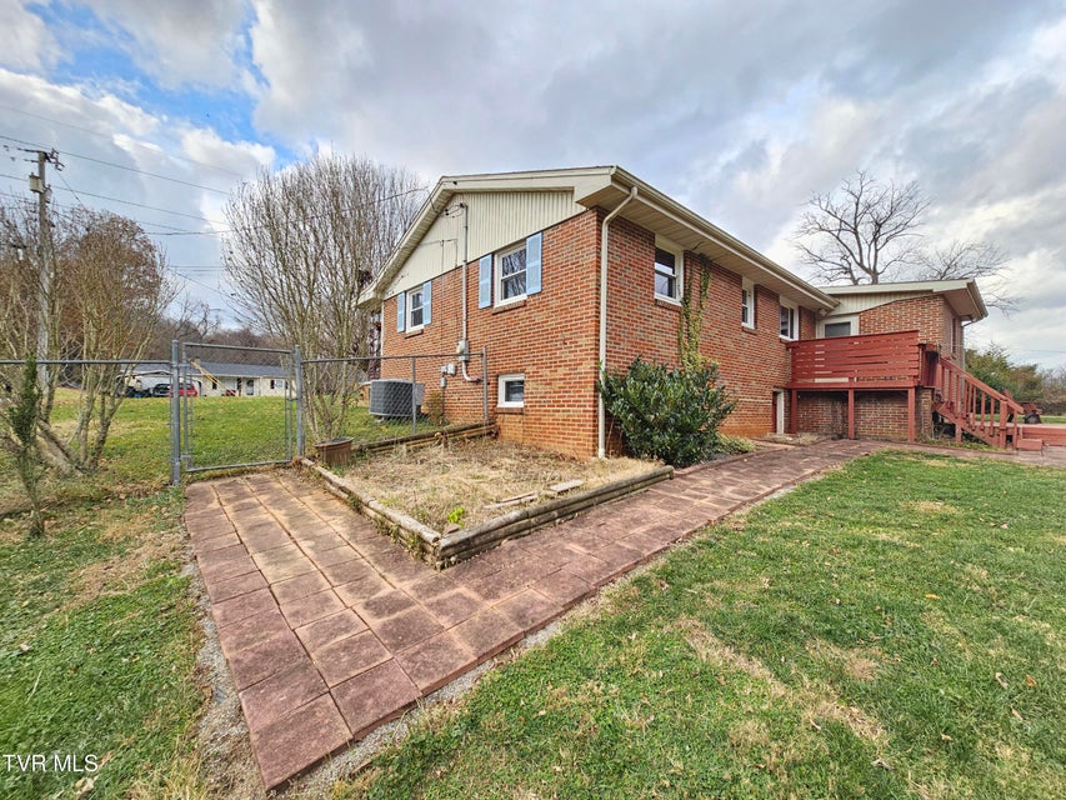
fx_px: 400
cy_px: 400
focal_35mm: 13
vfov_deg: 89.9
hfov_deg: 106.2
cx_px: 533
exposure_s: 1/182
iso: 50
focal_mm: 2.2
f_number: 2.2
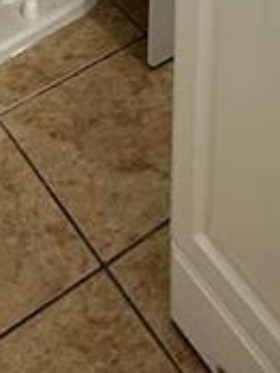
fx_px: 1037
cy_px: -518
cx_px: 115
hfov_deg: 15.4
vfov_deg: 14.1
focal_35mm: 96
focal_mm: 2.22
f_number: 2.2
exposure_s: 1/99
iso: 40
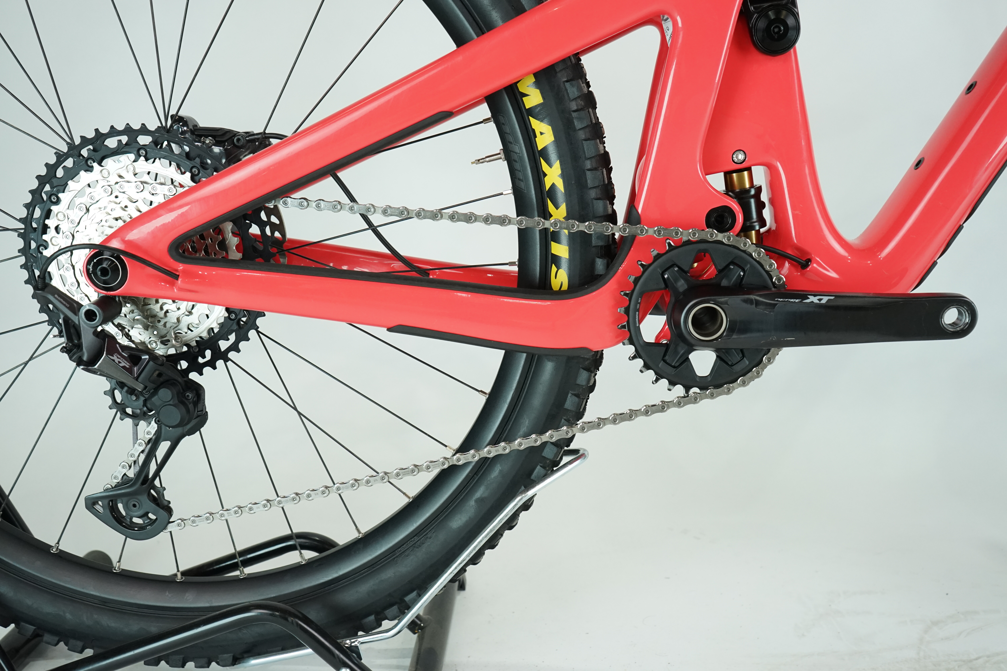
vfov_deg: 41.1
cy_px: 336
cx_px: 504
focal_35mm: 32
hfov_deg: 58.7
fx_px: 895
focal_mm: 32
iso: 1600
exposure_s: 1/200
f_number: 5.6
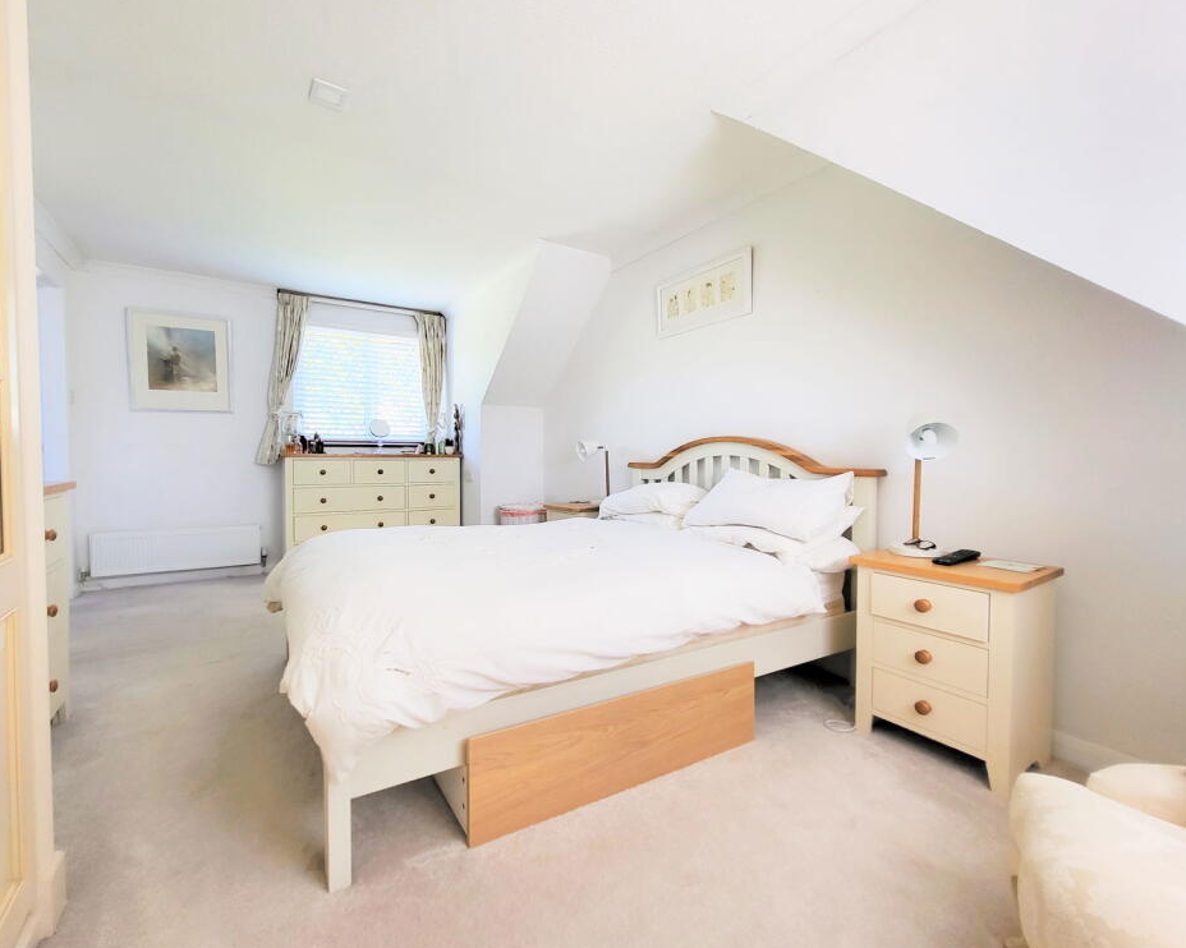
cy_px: 474
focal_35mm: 14
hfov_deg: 100.5
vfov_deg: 88.0
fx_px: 491
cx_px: 547
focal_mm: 1.74
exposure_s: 1/50
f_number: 2.2
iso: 125
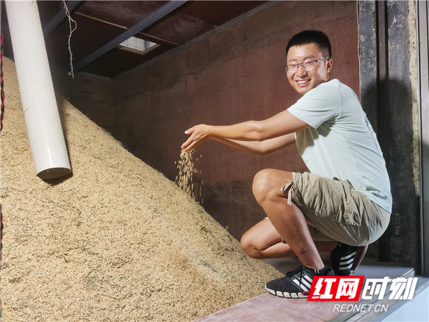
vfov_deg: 51.4
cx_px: 214
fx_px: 335
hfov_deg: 65.3
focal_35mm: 27
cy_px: 161
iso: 400
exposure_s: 1/100
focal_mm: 5.56
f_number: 1.6
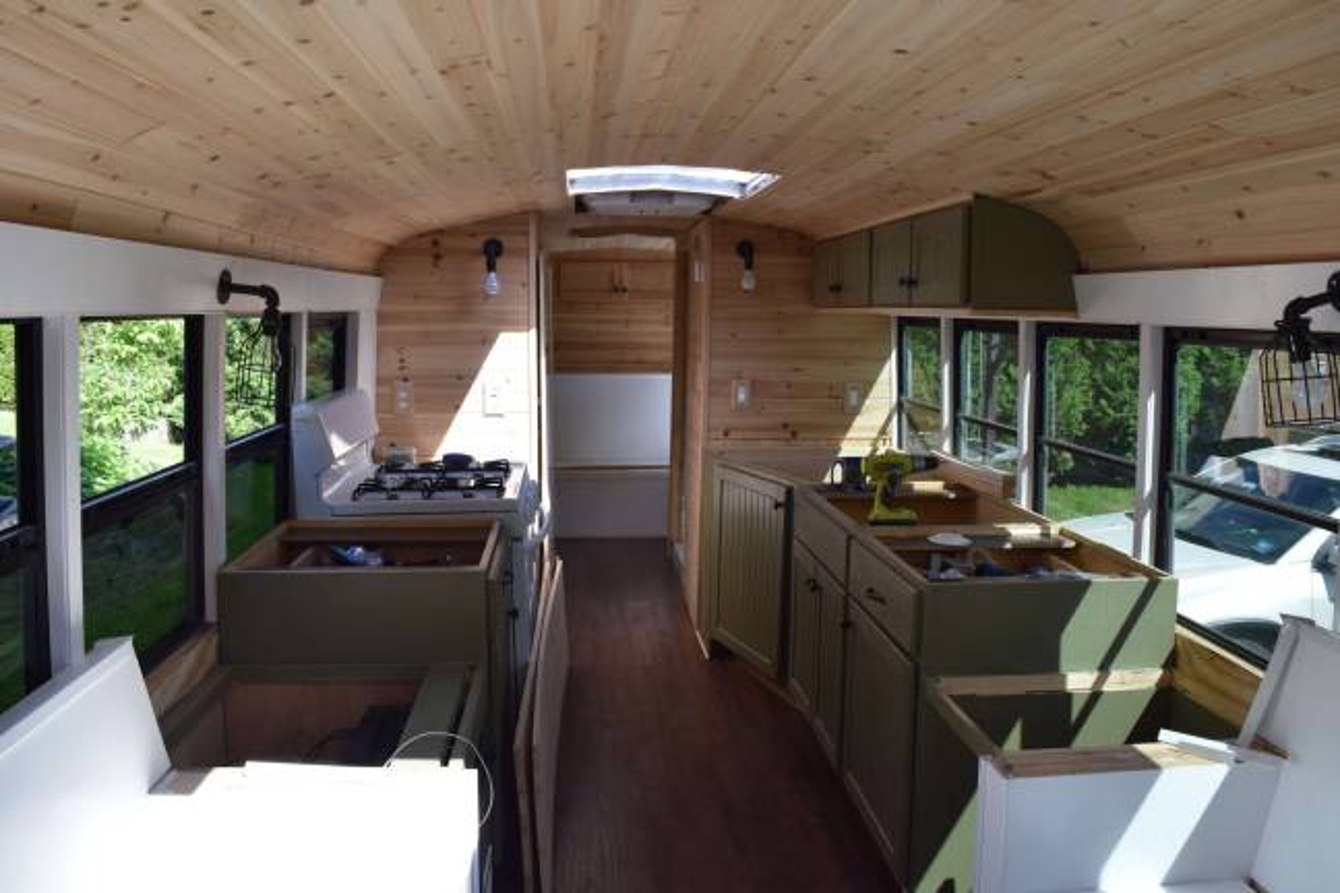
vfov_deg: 47.9
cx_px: 670
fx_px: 1005
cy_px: 446
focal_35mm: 27
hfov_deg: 67.4
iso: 400
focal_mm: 18
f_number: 8
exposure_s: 1/250
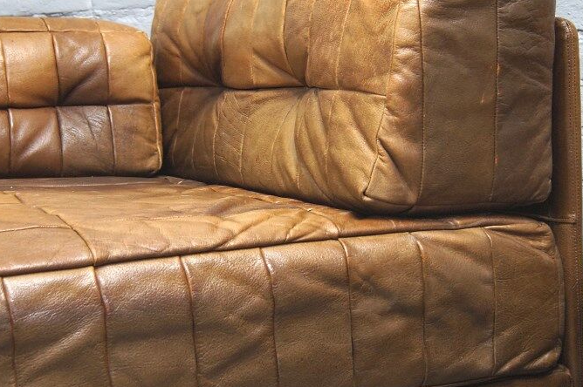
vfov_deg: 18.6
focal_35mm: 73
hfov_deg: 27.7
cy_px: 250
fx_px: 1181
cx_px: 255
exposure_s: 1/50
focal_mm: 26
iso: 400
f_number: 4
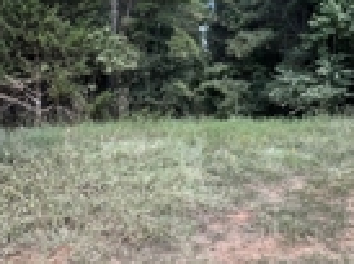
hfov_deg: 45.4
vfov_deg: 34.2
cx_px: 225
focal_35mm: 41
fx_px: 418
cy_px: 65
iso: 40
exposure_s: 1/191
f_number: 2.2
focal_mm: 2.22
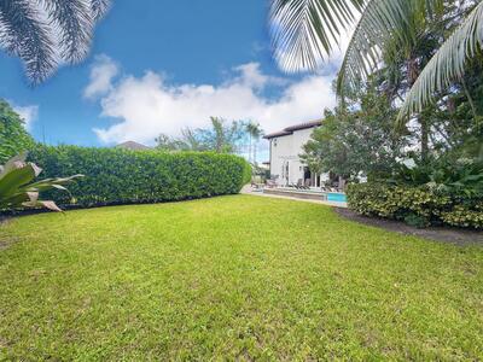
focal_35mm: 14
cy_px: 181
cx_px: 242
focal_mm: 2.22
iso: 100
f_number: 2.2
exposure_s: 1/121
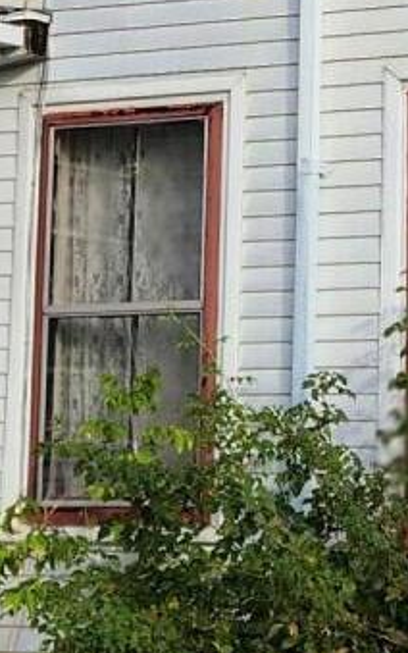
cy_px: -31
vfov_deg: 14.2
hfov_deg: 9.0
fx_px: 2561
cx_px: 443
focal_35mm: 144
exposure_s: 1/662
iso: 20
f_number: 1.8
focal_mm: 5.4
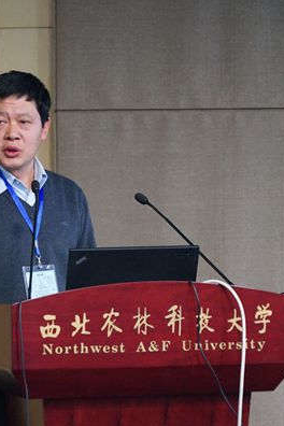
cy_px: 214
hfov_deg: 6.3
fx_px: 2579
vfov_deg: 9.4
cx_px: 34
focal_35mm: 218
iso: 6400
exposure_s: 1/60
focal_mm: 144
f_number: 6.3
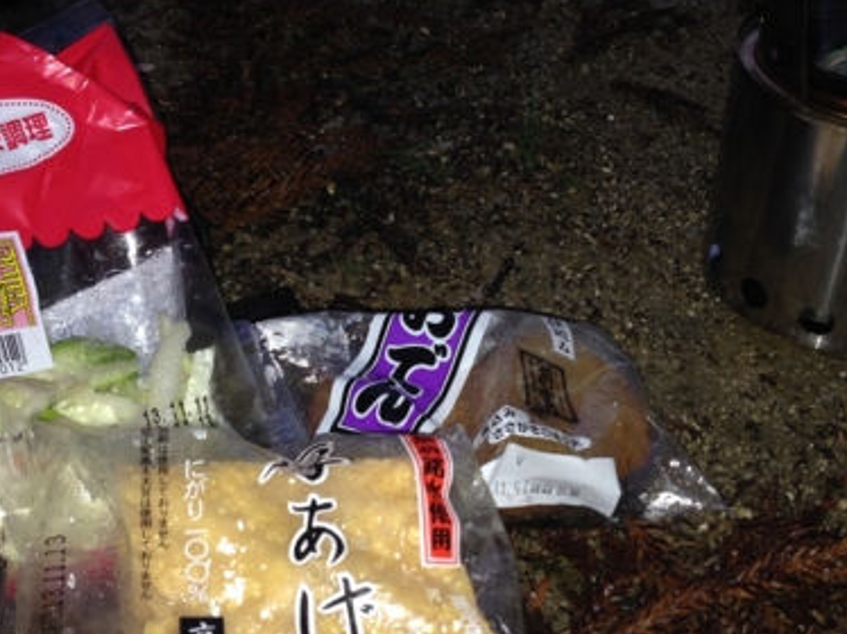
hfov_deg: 36.2
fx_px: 1296
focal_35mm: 53
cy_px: 319
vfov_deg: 27.5
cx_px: 424
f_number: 2.4
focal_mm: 4.12
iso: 50
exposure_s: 1/22
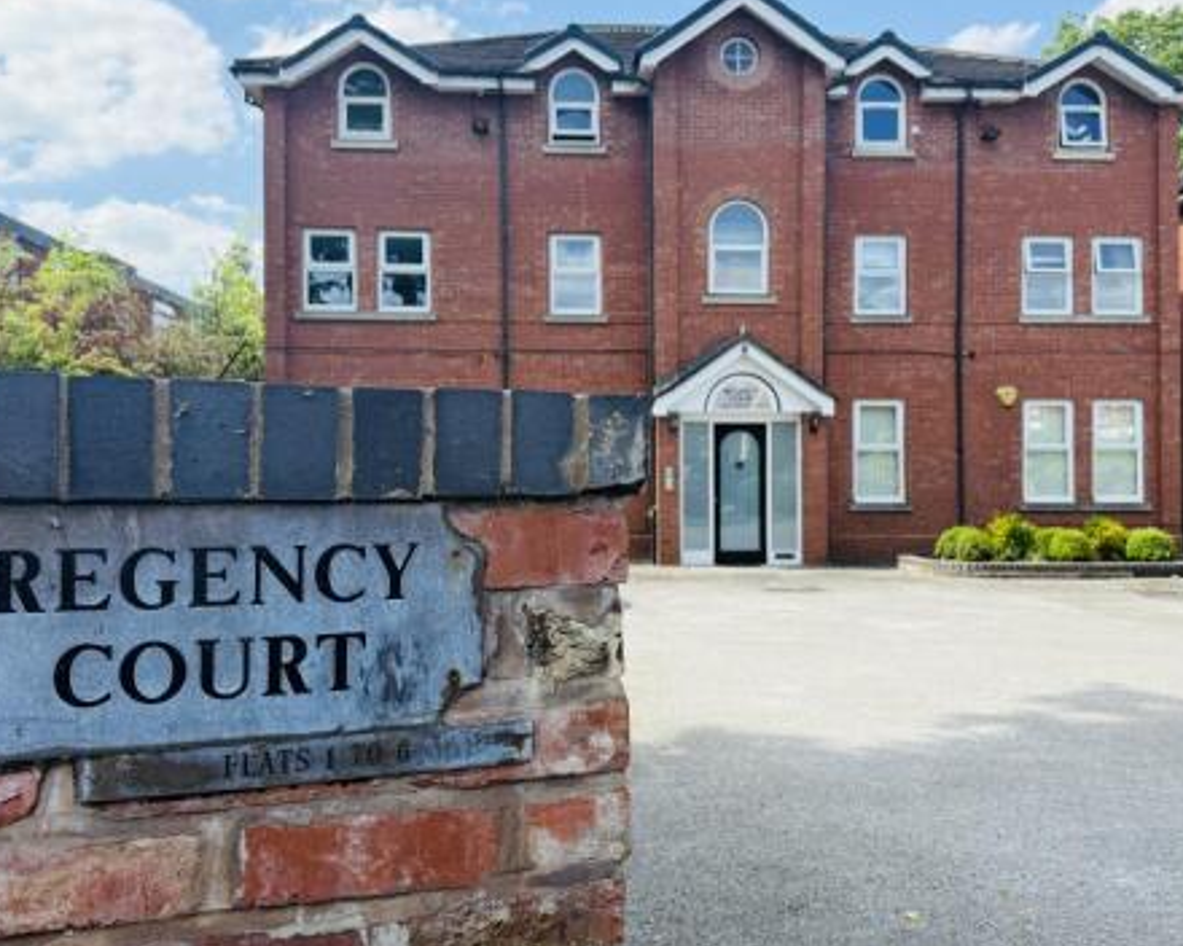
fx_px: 1085
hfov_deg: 57.2
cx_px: 620
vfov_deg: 47.1
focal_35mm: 31
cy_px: 469
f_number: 1.78
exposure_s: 1/2445
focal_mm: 6.76
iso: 100
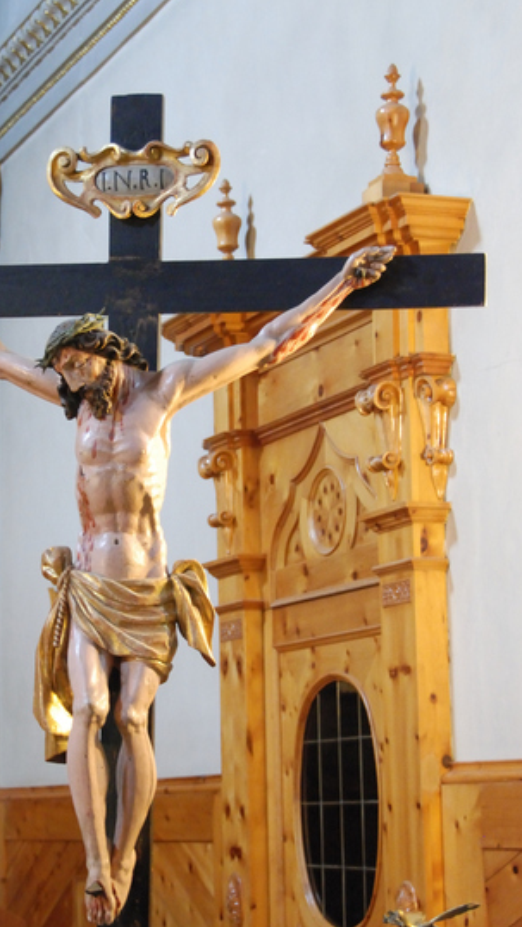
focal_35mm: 90
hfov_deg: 13.4
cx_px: 150
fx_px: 2213
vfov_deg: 23.7
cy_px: 486
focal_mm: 44
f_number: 4.5
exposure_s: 1/5
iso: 1600
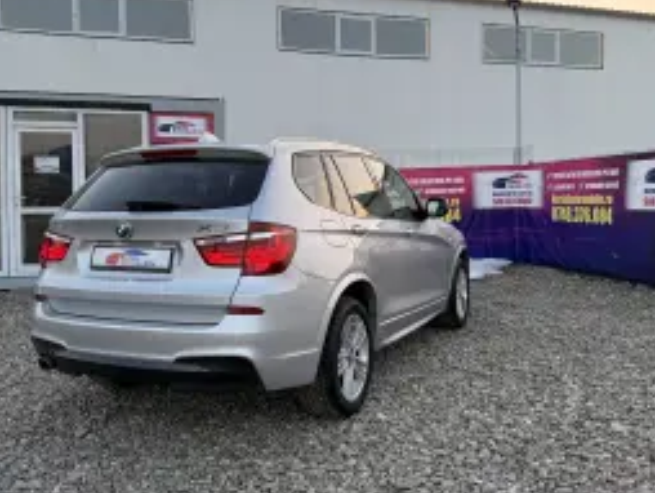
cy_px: 214
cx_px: 307
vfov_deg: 41.8
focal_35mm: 34
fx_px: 644
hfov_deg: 53.9
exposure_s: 1/365
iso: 100
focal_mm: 6.76
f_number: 1.78
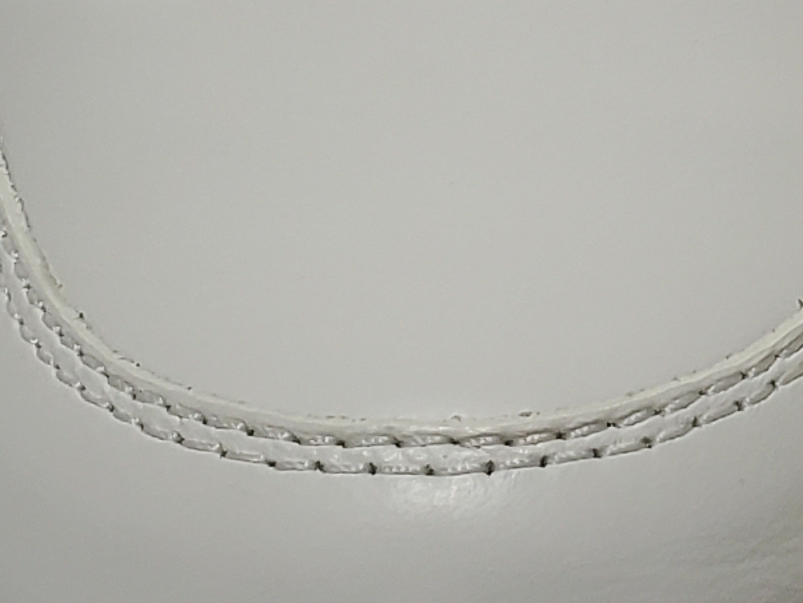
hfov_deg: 11.0
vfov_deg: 8.4
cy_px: -207
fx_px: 4038
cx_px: 1170
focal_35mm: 174
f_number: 2.4
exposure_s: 1/423
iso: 50
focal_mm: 4.3
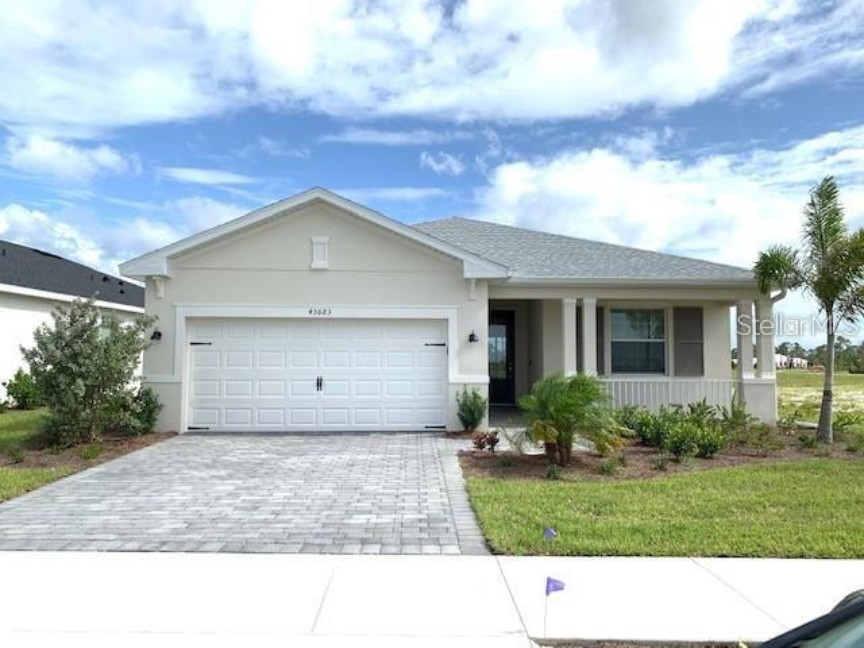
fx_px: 649
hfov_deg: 67.3
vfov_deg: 53.1
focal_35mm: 26
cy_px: 324
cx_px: 432
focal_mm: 4.25
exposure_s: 1/2481
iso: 25
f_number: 1.8
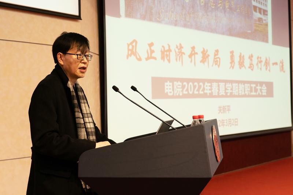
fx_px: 399
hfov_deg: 40.4
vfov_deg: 27.5
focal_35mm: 49
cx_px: 146
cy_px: 98
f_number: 5.6
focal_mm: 49
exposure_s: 1/125
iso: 800
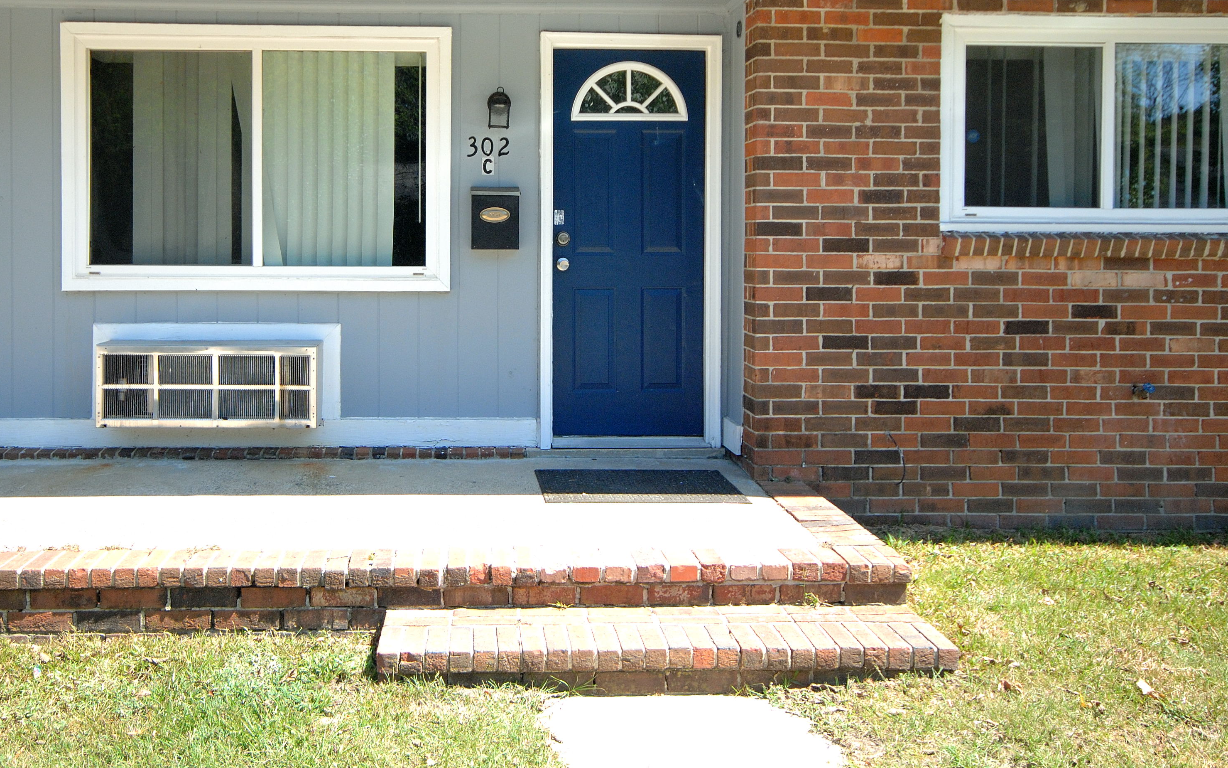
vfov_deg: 40.0
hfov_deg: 60.8
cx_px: 507
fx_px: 1037
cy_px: 249
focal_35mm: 31
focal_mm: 14
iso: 400
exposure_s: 1/350
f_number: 5.6
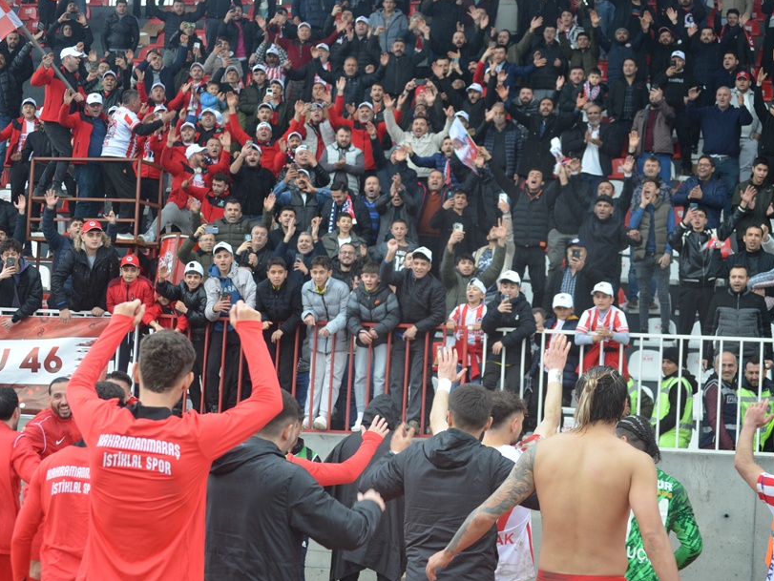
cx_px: 334
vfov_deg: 16.3
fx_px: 2026
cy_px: 290
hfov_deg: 21.6
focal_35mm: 91
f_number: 5.6
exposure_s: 1/125
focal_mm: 55
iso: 320
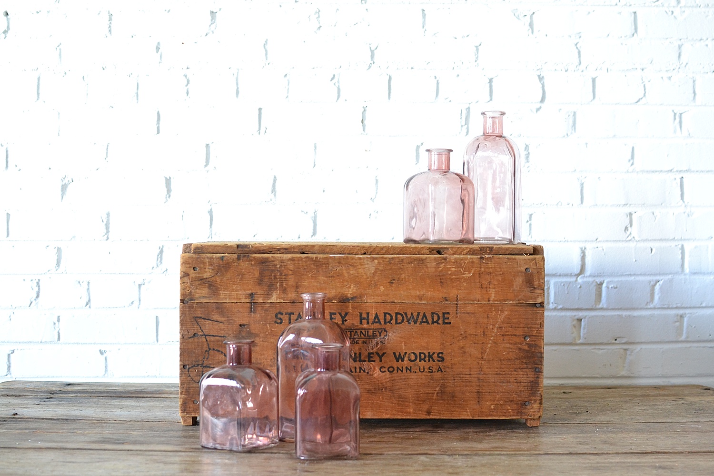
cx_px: 357
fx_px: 1041
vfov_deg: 25.8
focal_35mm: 52
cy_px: 238
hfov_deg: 37.9
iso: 1600
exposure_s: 1/80
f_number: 3.5
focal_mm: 35
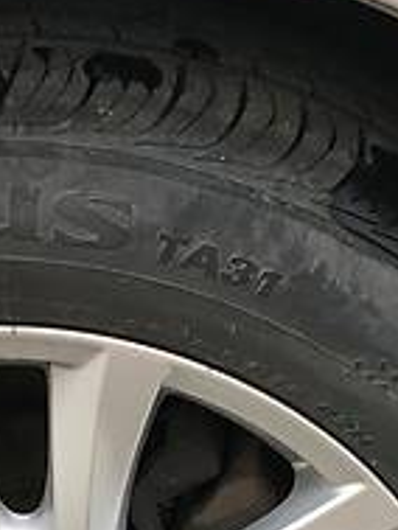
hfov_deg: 16.5
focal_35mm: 89
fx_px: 1363
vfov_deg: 21.0
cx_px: 92
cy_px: 575
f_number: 1.8
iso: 40
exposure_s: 1/33
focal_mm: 4
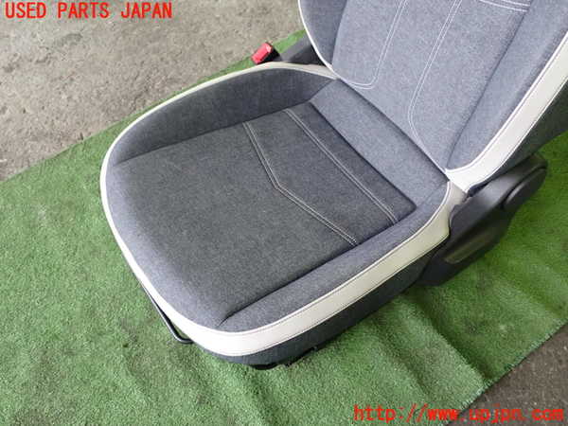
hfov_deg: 51.4
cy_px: 213
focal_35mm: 36
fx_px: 591
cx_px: 284
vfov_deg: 39.7
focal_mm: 6.37
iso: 800
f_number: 2.5
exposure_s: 1/30
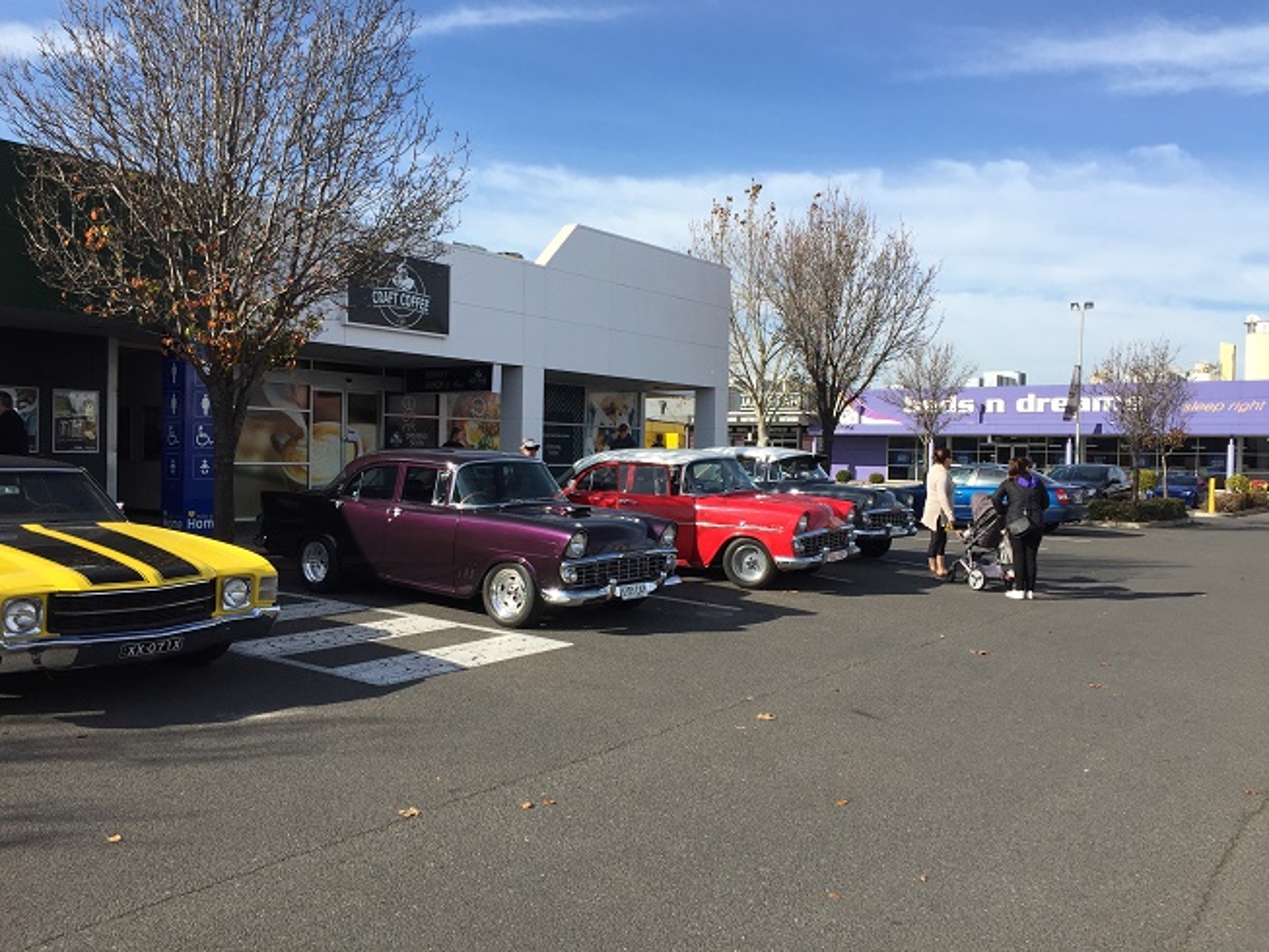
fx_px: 1063
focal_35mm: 29
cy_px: 476
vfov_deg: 48.2
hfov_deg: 61.7
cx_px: 634
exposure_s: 1/1883
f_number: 2.2
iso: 32
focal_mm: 4.15
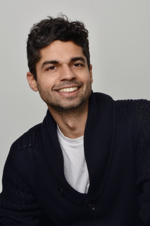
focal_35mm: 52
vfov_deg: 37.9
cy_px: 113
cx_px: 75
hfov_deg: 25.7
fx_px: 328
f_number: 22
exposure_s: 1/30
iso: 125
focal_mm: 35
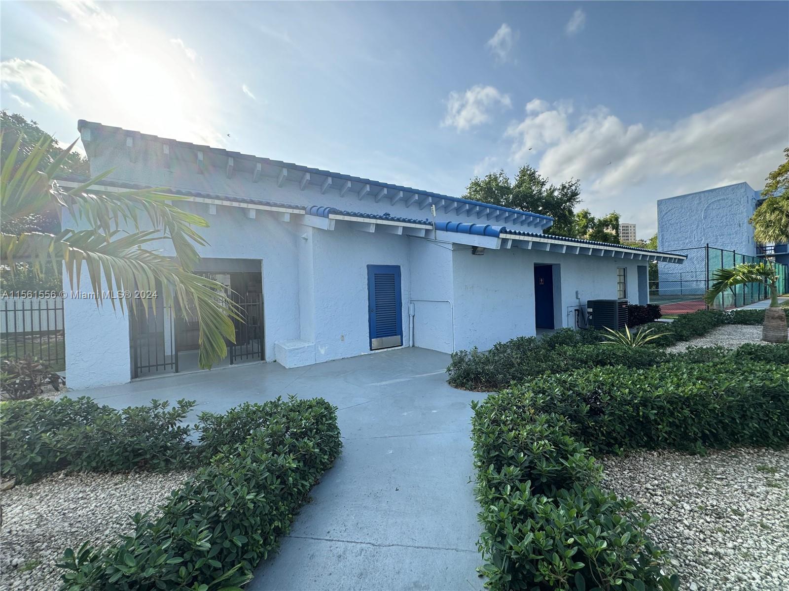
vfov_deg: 85.7
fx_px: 319
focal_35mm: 14
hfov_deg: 102.1
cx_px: 394
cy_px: 296
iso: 40
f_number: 2.2
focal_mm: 2.22
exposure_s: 1/681
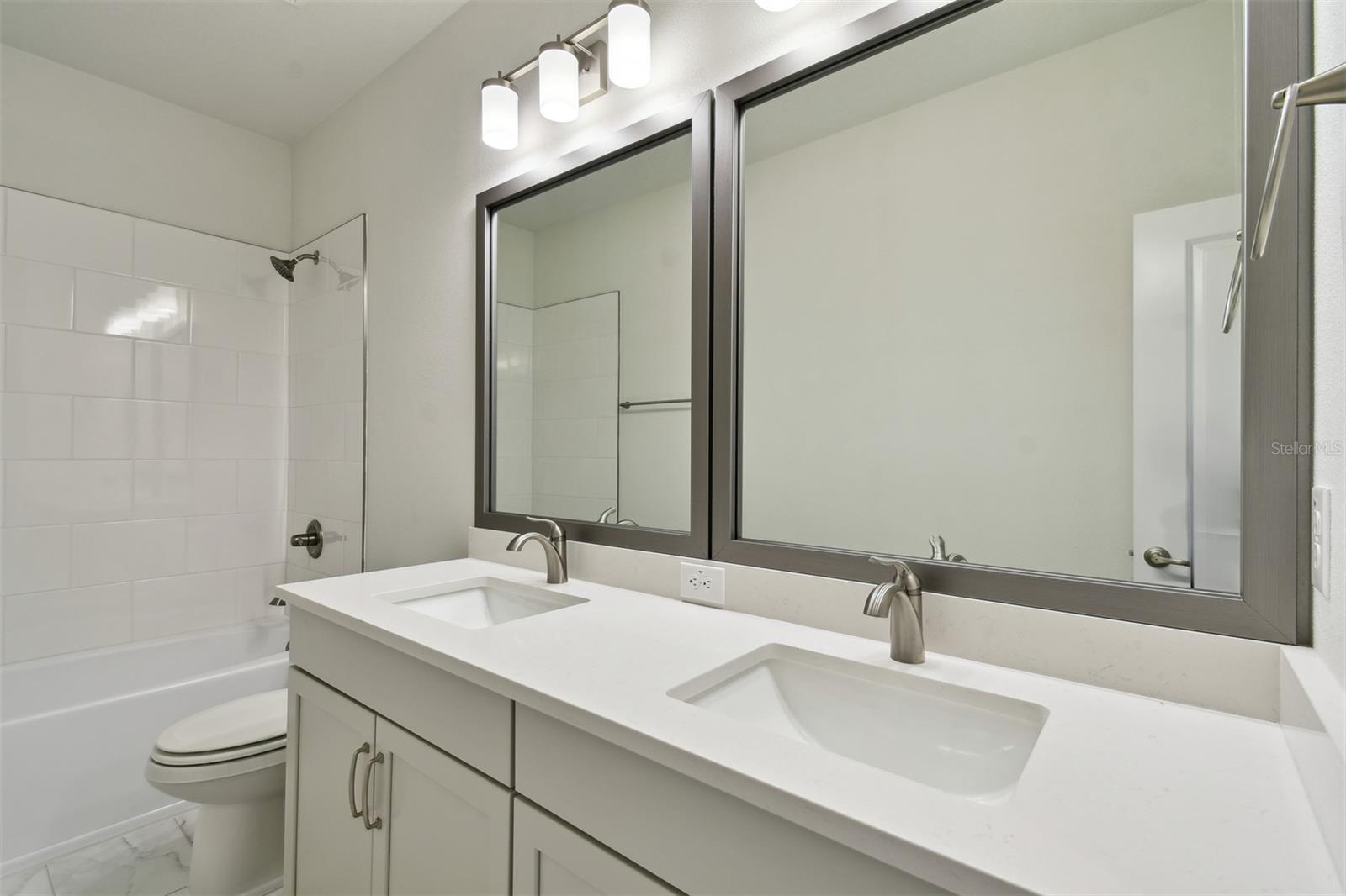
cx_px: 673
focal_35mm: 15
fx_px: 561
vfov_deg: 77.3
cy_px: 448
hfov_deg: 100.4
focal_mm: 10
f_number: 7.1
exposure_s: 1/8
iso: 100
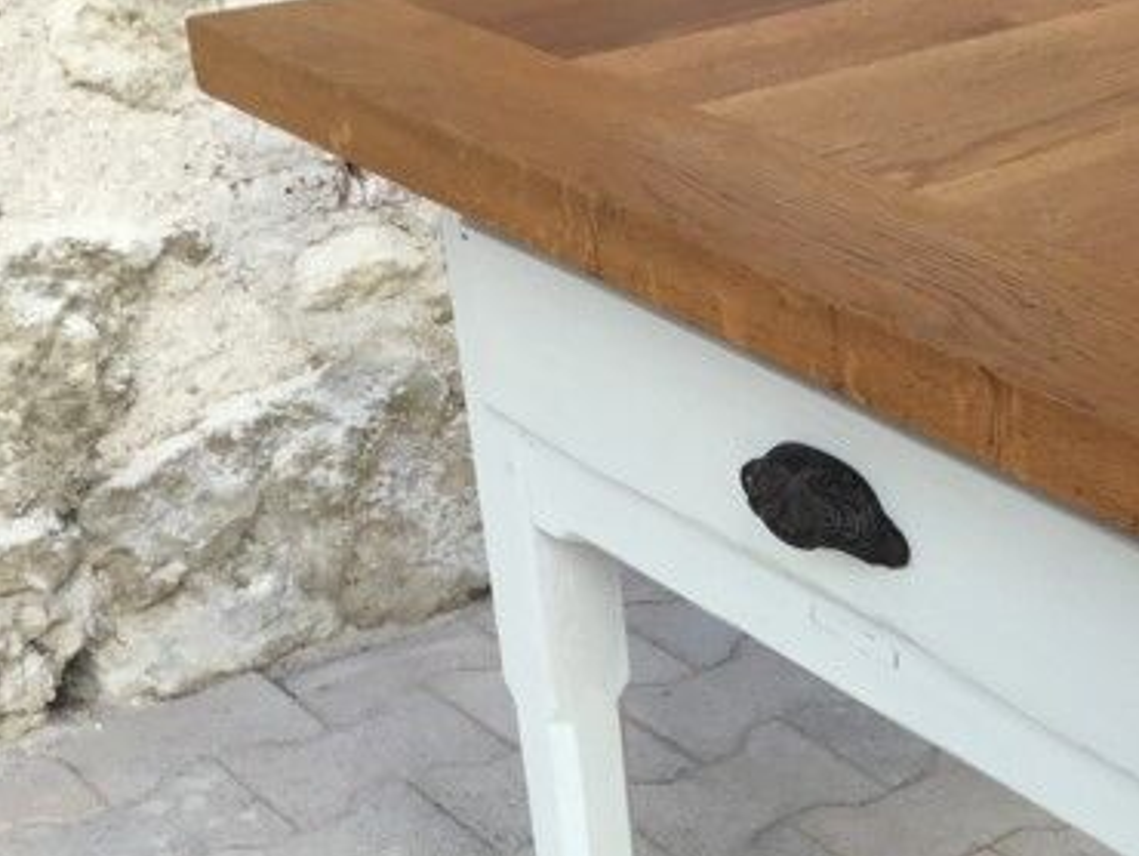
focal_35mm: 67
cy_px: 819
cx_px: 1047
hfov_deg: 27.8
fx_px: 2206
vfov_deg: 21.3
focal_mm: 3.3
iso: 25
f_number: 2.4
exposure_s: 1/388
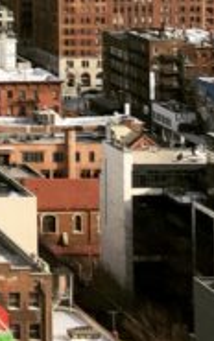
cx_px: -465
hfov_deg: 7.0
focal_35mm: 164
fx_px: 1527
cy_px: -152
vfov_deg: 12.2
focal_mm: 4
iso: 20
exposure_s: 1/1715
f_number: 1.8
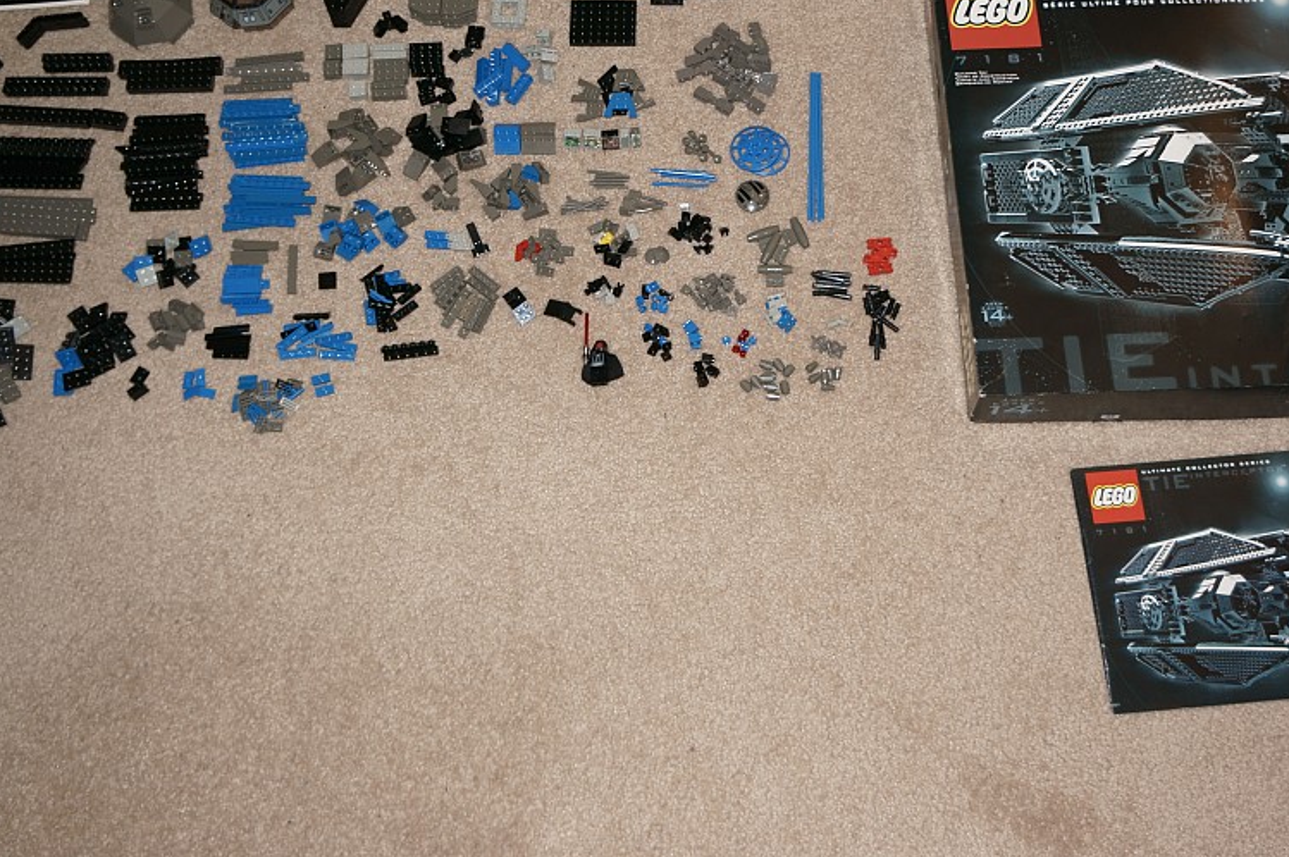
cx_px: 728
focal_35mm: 41
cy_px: 327
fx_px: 1467
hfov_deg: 47.3
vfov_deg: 32.4
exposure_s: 1/60
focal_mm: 20
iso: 100
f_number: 3.5
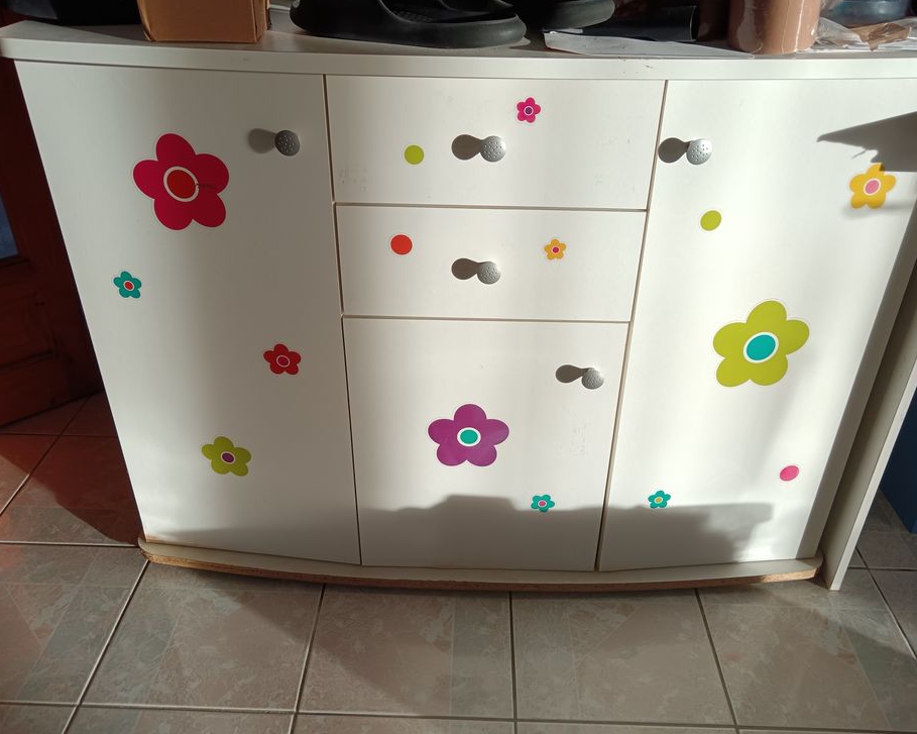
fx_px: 787
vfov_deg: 50.0
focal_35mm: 29
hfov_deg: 60.5
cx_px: 461
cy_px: 370
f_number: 1.9
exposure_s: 1/100
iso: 175
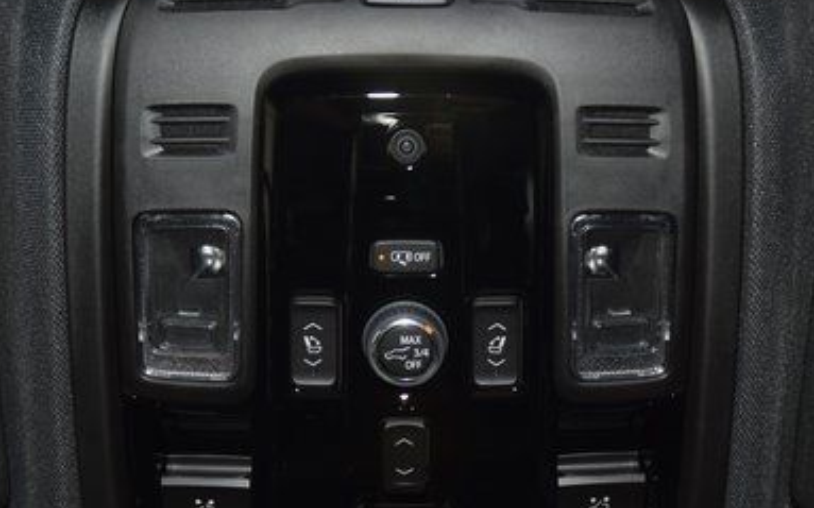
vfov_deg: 27.7
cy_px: 354
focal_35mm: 46
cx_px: 408
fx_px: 1020
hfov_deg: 43.5
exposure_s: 1/50
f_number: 3.5
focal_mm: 18
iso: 640
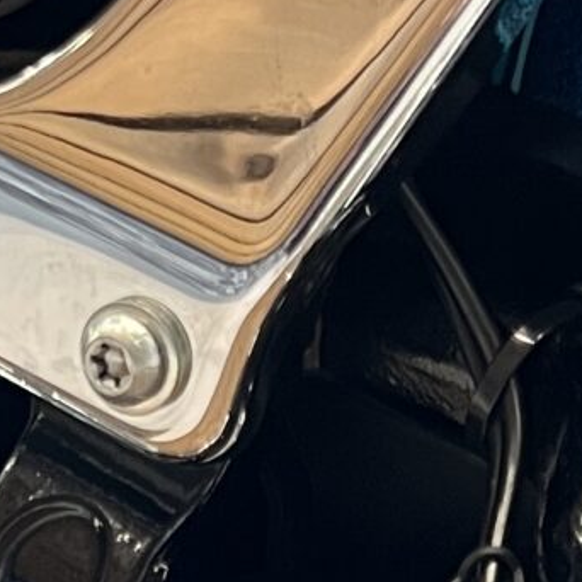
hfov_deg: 9.6
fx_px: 3272
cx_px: -509
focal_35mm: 172
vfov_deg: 10.0
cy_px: 667
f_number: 1.5
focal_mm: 5.7
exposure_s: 1/60
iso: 200
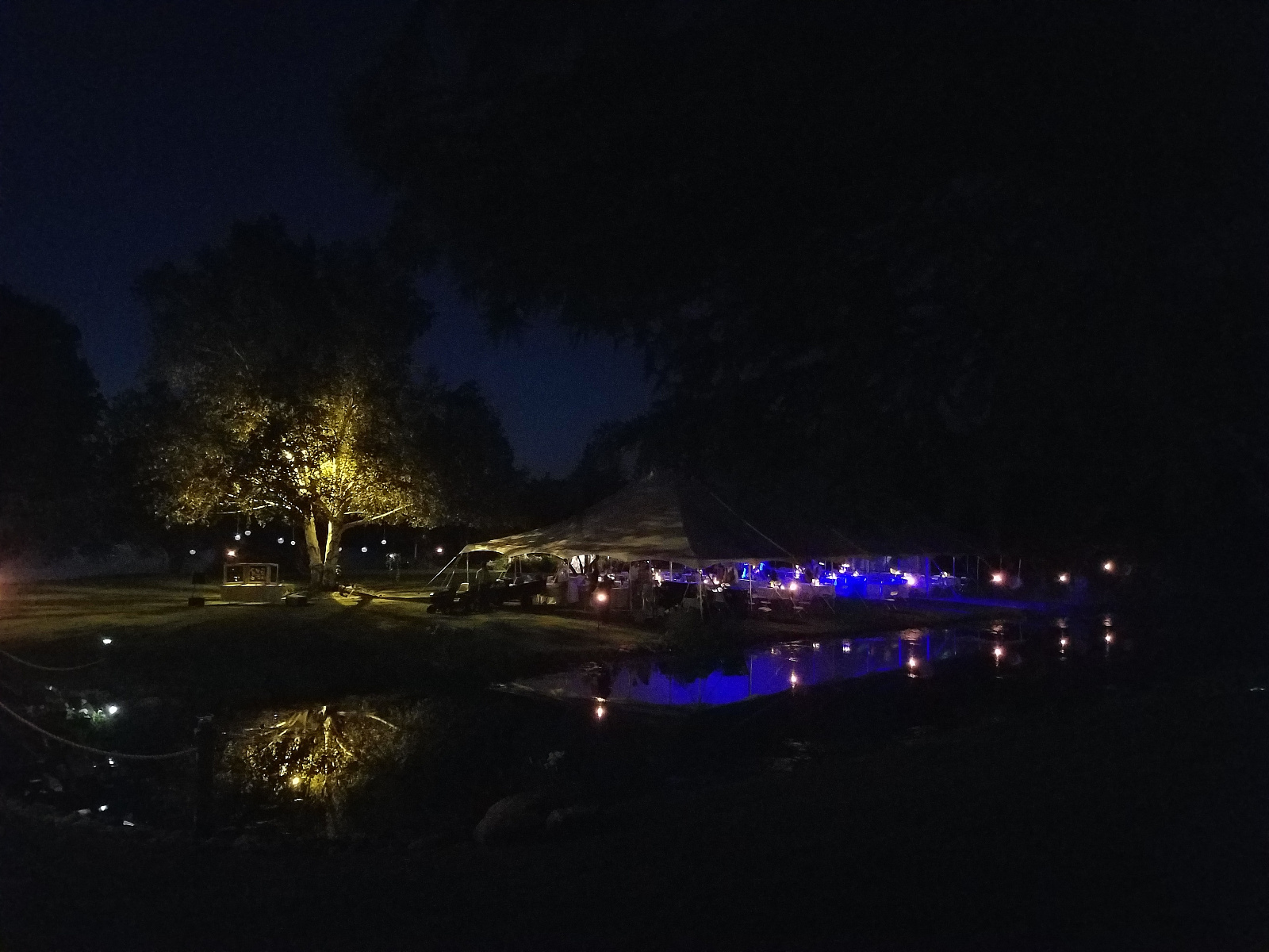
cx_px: 634
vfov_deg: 53.1
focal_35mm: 26
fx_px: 953
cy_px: 476
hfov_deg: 67.3
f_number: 1.7
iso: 1250
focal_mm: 4.2
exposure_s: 1/4
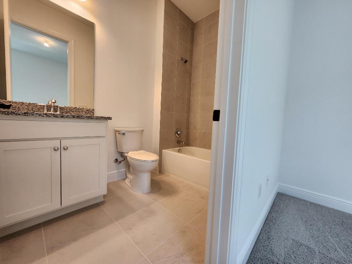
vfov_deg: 89.9
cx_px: 176
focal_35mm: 13
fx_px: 132
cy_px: 132
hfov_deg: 106.2
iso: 64
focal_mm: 1.74
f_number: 2.2
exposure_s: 1/60
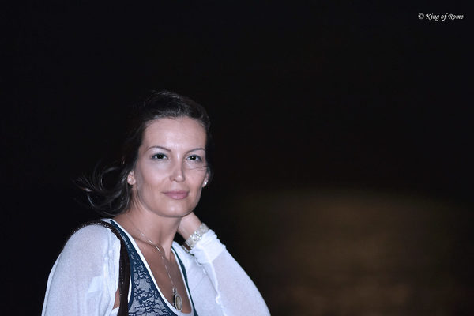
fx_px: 1679
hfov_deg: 16.1
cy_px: 158
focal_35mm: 128
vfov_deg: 10.8
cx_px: 237
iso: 400
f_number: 1.8
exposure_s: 1/60
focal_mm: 85
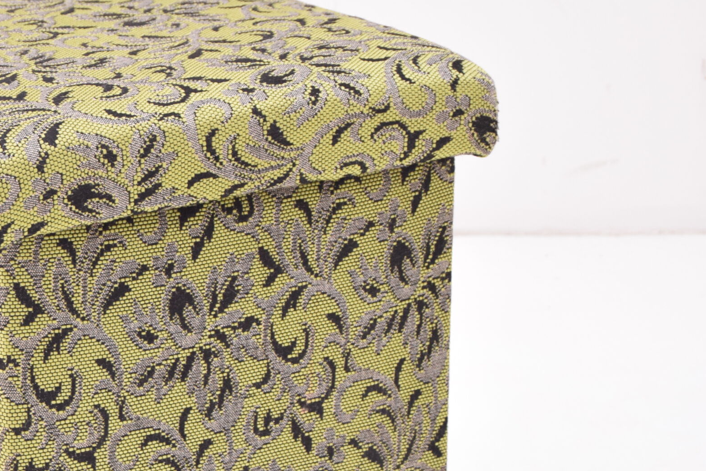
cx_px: 94
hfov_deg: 15.7
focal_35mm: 129
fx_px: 2529
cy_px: 312
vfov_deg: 10.6
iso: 1600
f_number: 6.3
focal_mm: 45
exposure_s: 1/160
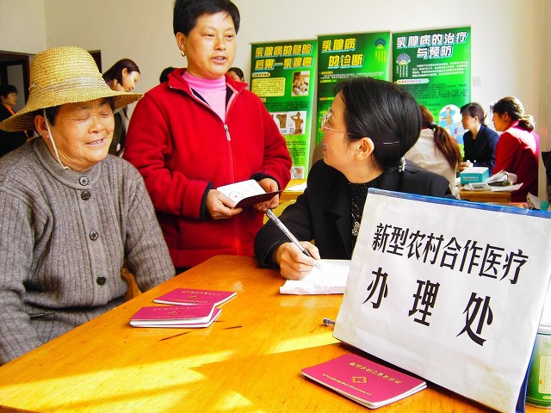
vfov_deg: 40.7
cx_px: 276
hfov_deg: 52.6
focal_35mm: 35
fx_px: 557
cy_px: 206
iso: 100
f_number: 2.8
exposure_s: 1/40
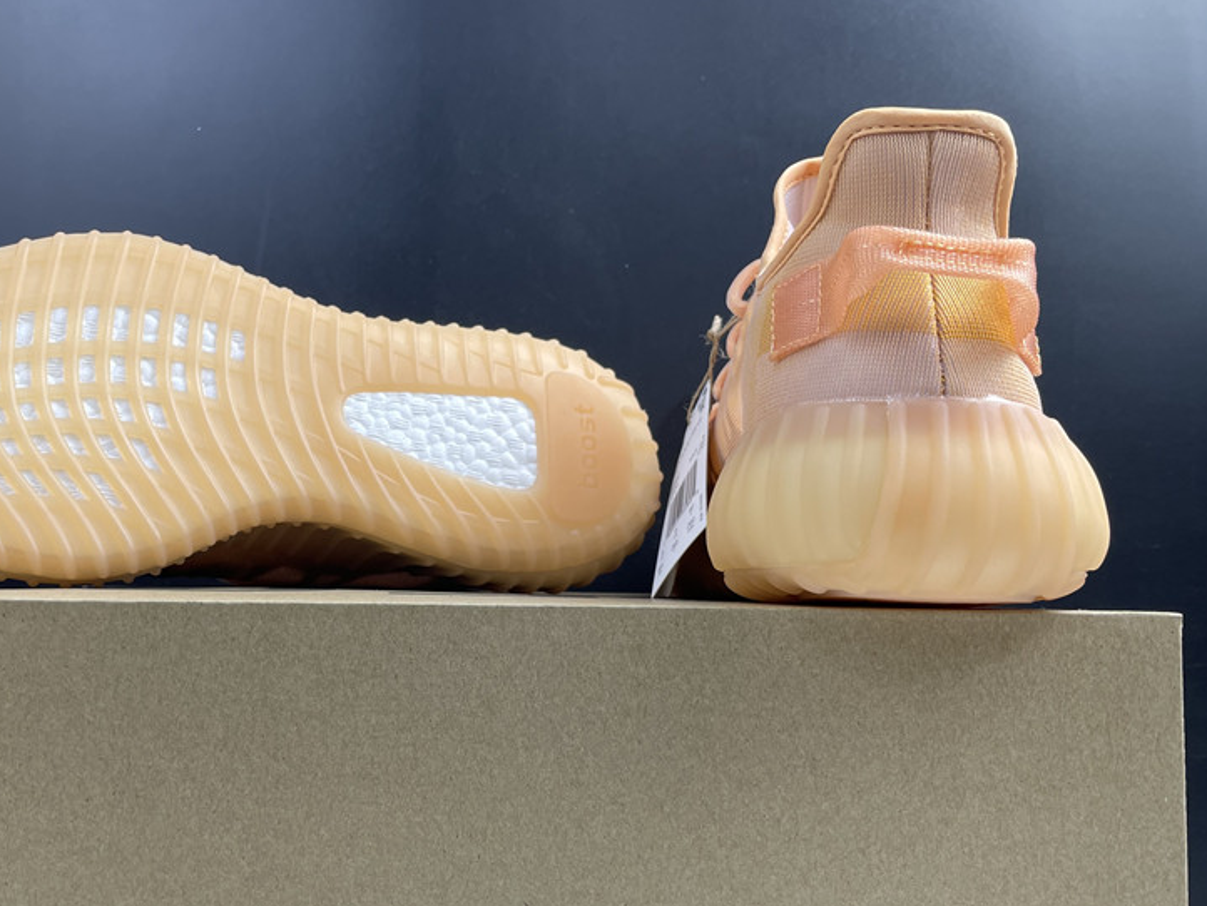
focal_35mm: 36
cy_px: 540
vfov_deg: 39.5
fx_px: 1256
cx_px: 476
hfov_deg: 51.0
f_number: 1.6
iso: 64
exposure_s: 1/100
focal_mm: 4.2
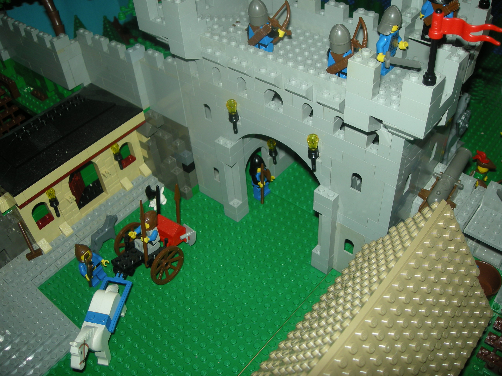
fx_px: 508
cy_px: 188
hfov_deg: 52.6
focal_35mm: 35
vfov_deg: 40.7
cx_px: 251
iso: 50
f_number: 2.8
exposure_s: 1/60
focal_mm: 5.7
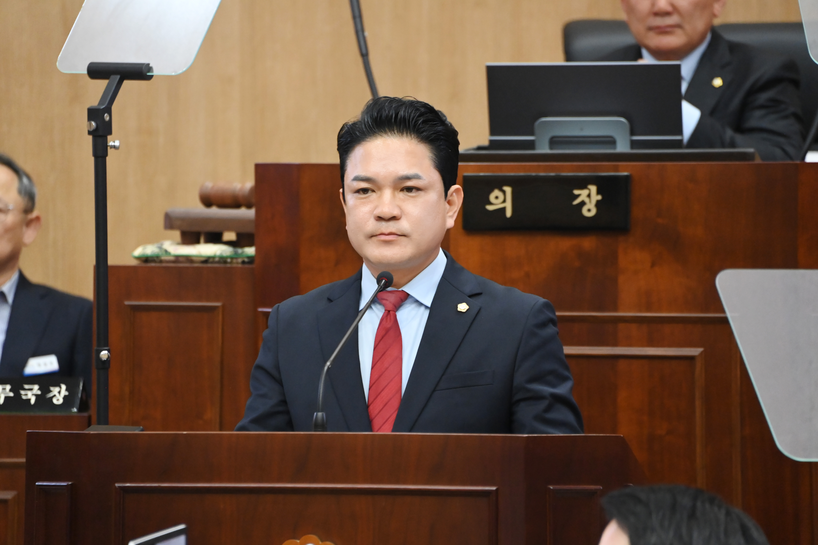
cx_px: 409
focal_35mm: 300
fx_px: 6816
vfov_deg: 4.6
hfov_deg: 6.9
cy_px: 272
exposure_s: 1/200
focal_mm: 300
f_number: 6.3
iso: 8000
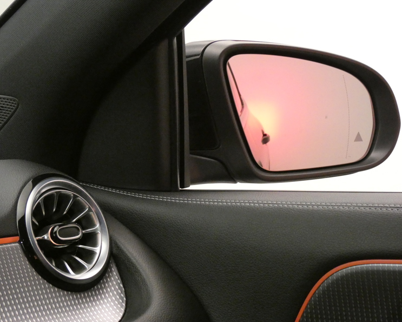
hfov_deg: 23.0
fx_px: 988
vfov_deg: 18.5
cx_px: 208
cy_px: 161
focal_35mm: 83
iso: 1600
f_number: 4.5
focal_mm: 14.1
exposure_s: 1/15
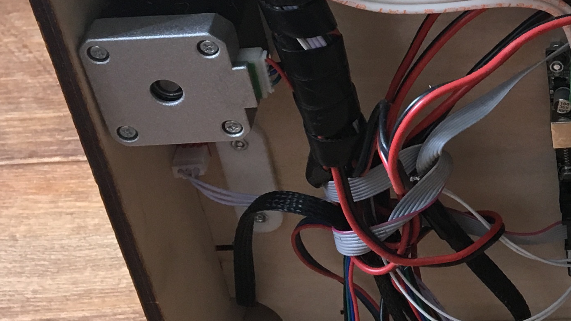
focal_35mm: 92
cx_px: 652
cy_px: -8
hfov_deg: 21.8
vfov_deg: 13.0
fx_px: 1393
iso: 64
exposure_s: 1/33
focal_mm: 4.15
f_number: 2.2
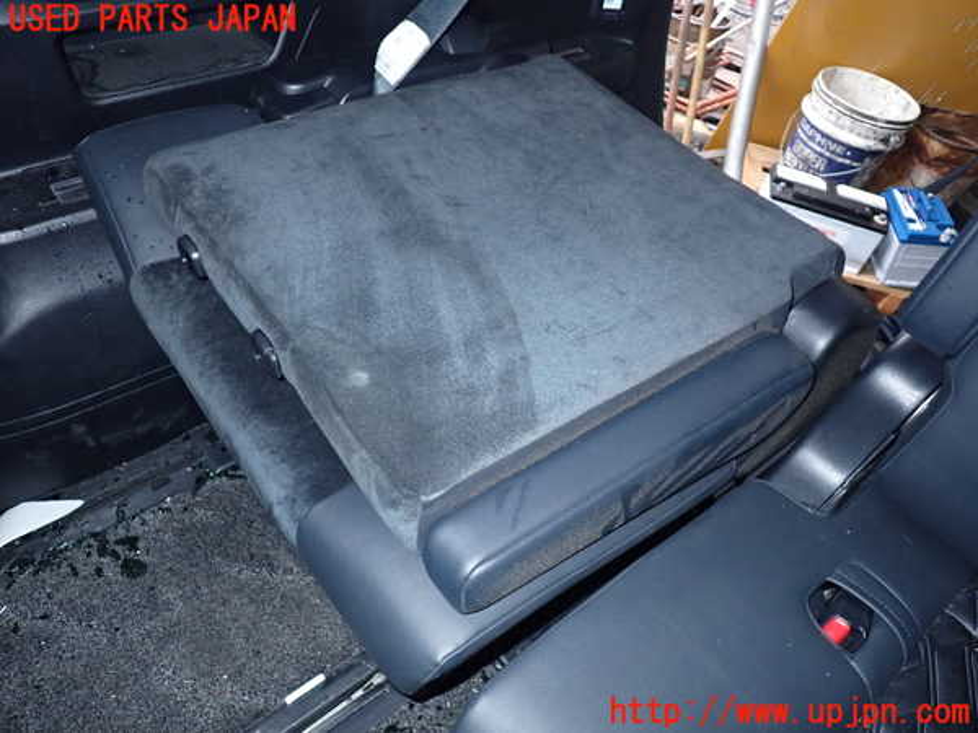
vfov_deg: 49.7
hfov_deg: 63.4
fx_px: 791
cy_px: 366
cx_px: 489
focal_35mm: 28
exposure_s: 1/30
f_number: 2.2
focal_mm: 5.05
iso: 400
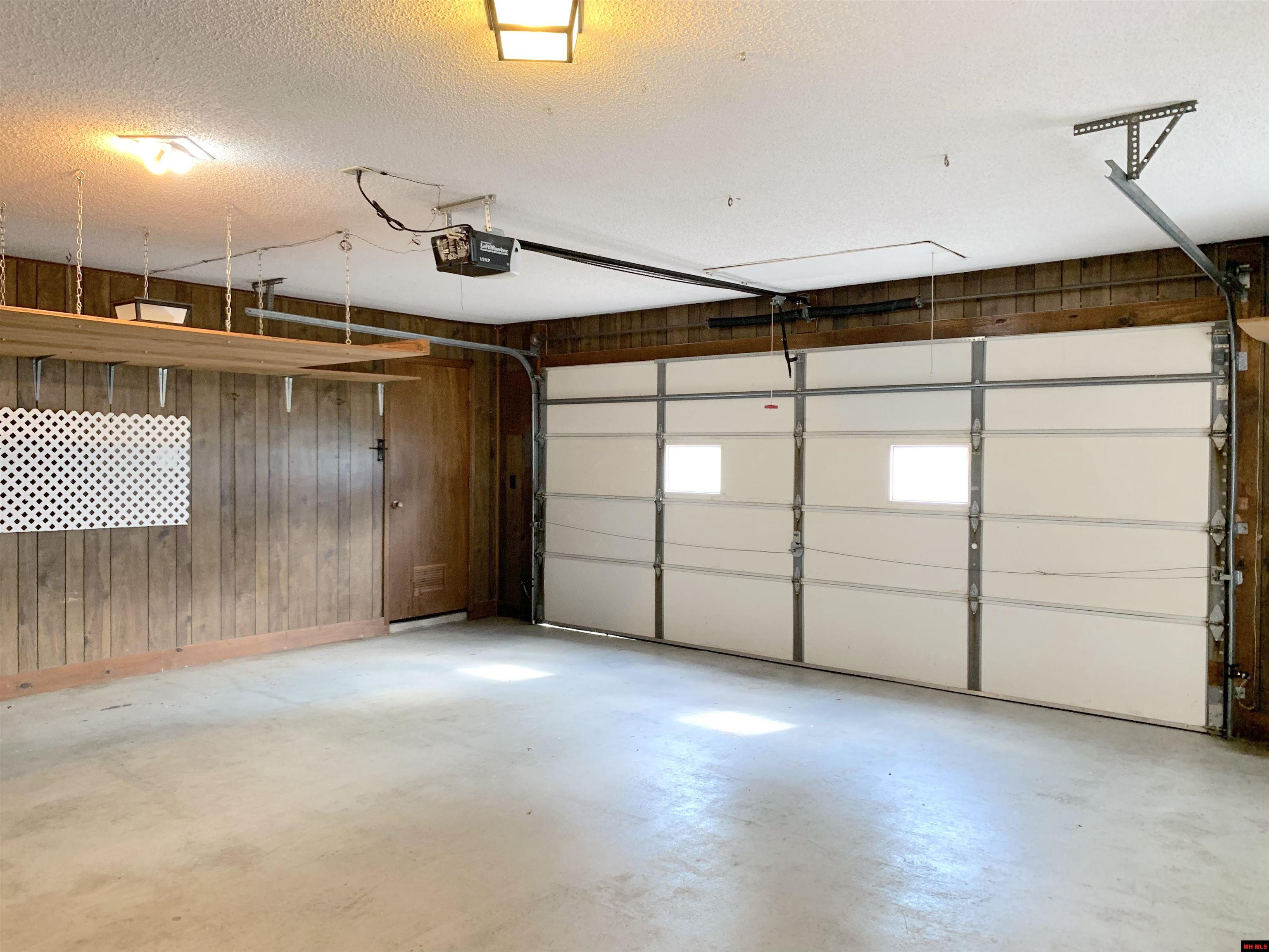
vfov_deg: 53.1
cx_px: 634
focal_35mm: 26
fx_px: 953
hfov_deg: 67.3
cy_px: 476
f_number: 1.8
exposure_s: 1/60
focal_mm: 4.25
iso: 200
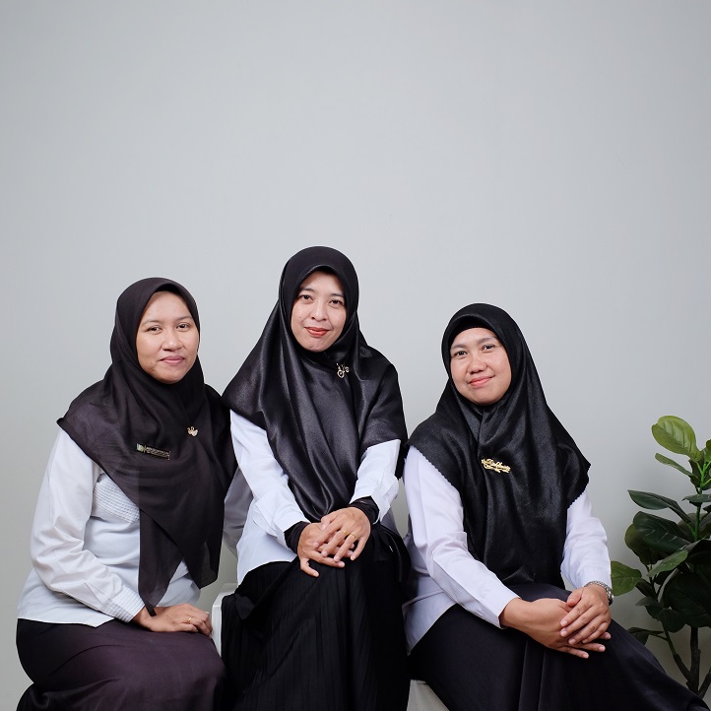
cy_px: 355
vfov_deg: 29.6
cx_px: 357
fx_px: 1348
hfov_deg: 29.6
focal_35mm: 58
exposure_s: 1/100
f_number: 4.5
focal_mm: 30
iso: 500
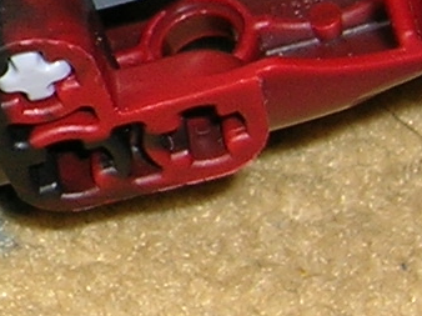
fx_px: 2802
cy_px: -35
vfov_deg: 6.4
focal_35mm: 230
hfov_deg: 8.2
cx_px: -418
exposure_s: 1/60.1
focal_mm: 5.7
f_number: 2.9
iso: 50
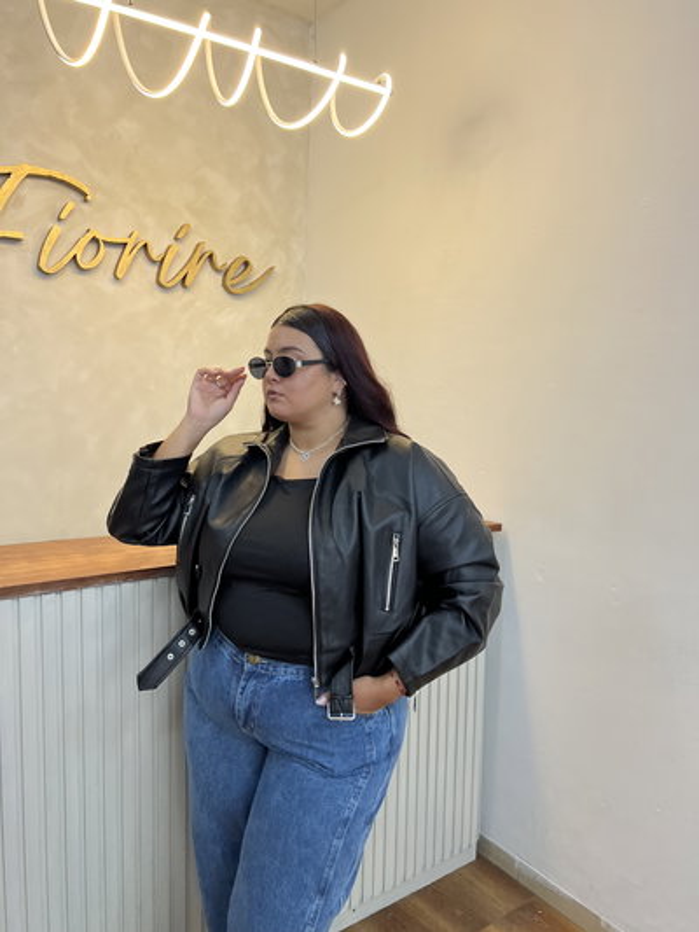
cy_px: 466
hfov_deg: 53.1
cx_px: 350
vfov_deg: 67.3
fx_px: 700
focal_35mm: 26
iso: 80
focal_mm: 5.7
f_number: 1.5
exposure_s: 1/121
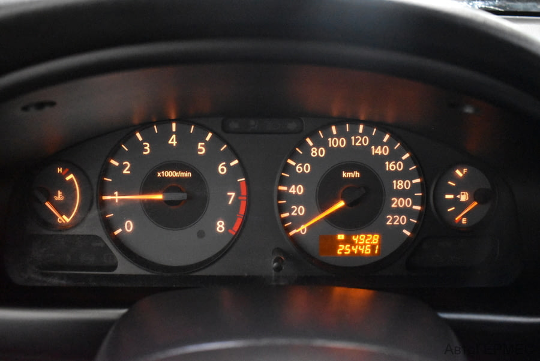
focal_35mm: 33
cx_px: 270
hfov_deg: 57.2
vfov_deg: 40.1
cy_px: 180
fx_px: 495
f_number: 3.8
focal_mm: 22
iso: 9000
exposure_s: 1/60
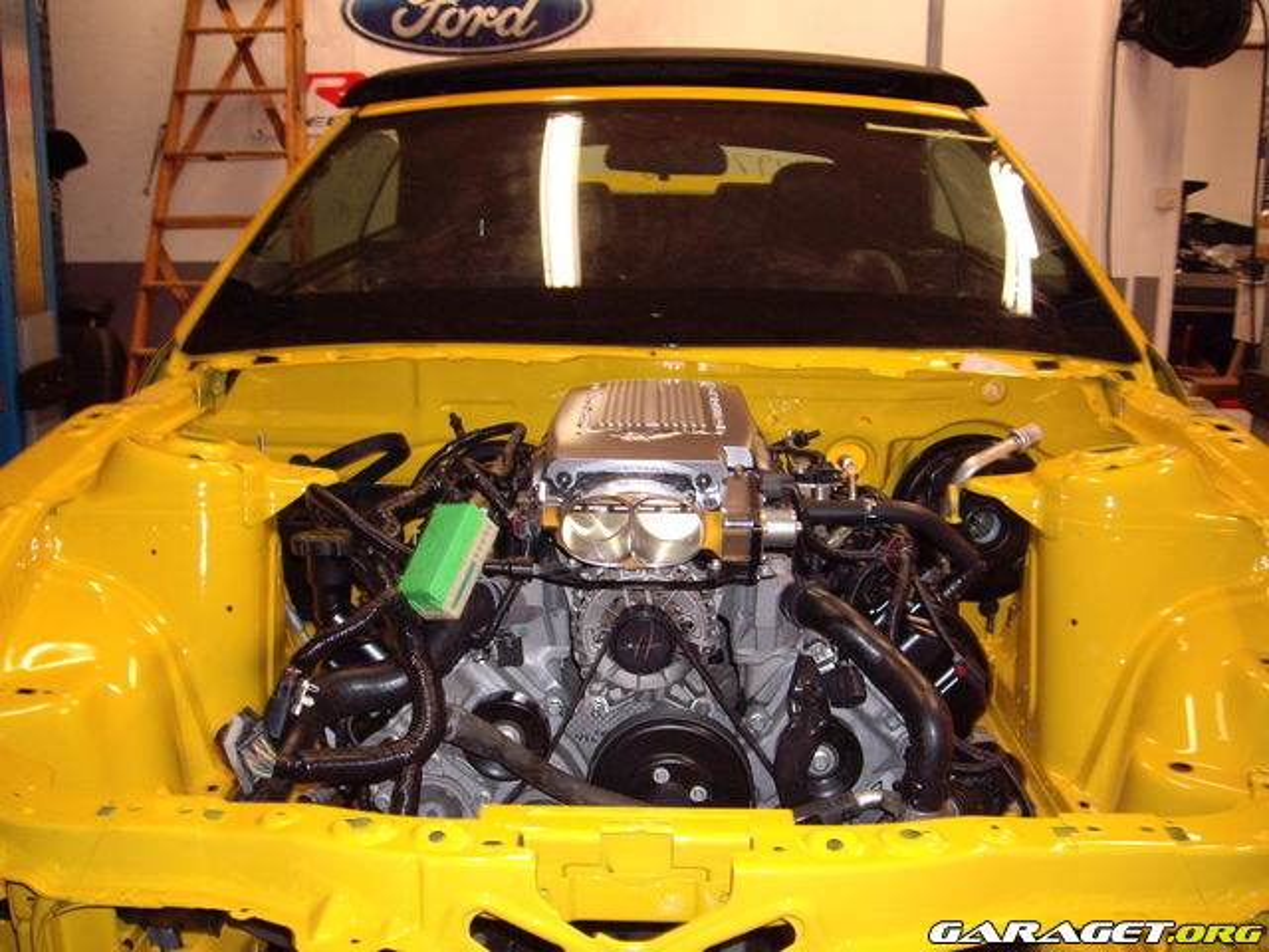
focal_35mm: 38
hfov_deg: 49.0
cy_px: 476
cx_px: 634
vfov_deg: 37.7
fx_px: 1393
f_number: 2.7
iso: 200
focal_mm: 6.2
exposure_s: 1/40
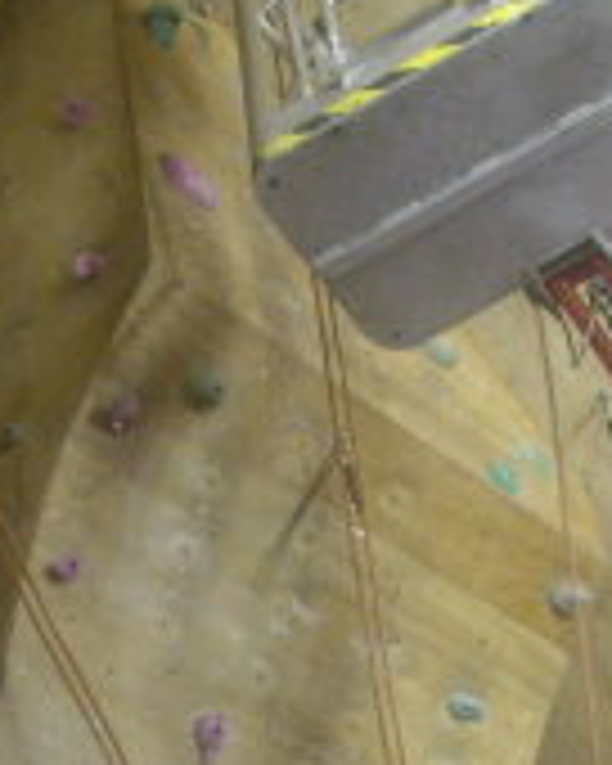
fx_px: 3170
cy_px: 639
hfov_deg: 11.0
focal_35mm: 140
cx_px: 292
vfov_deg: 13.7
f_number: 2.7
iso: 200
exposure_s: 1/15
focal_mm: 6.2
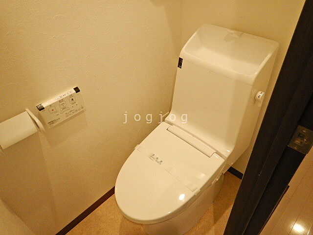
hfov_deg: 71.6
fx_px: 217
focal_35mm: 24
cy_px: 118
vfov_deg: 56.8
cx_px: 156
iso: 200
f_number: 2.8
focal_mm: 4.3
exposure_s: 1/20
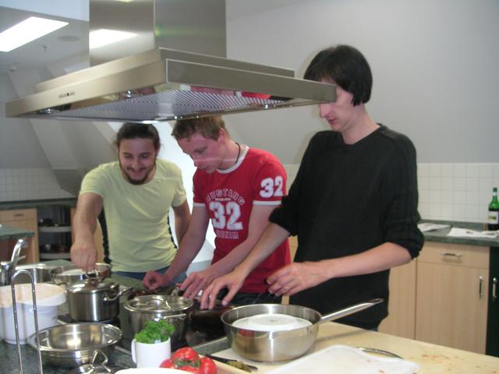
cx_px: 250
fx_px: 533
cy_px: 187
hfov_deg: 50.1
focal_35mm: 37
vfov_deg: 38.7
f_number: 2.8
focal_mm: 5.7
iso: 160
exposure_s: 1/45
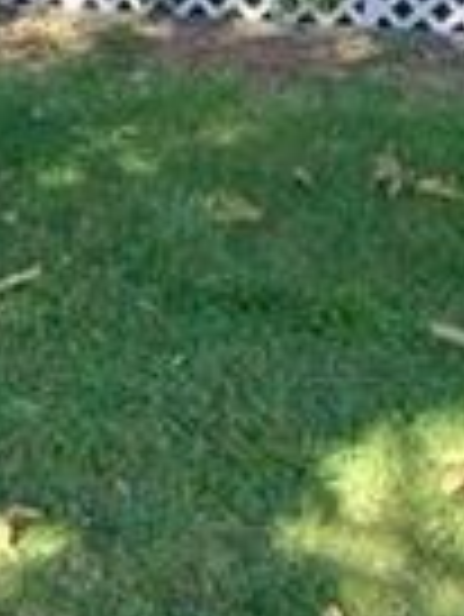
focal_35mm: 78
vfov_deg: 20.7
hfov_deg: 17.8
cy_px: -348
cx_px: -122
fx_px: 1392
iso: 100
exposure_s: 1/370
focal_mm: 1.66
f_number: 2.2
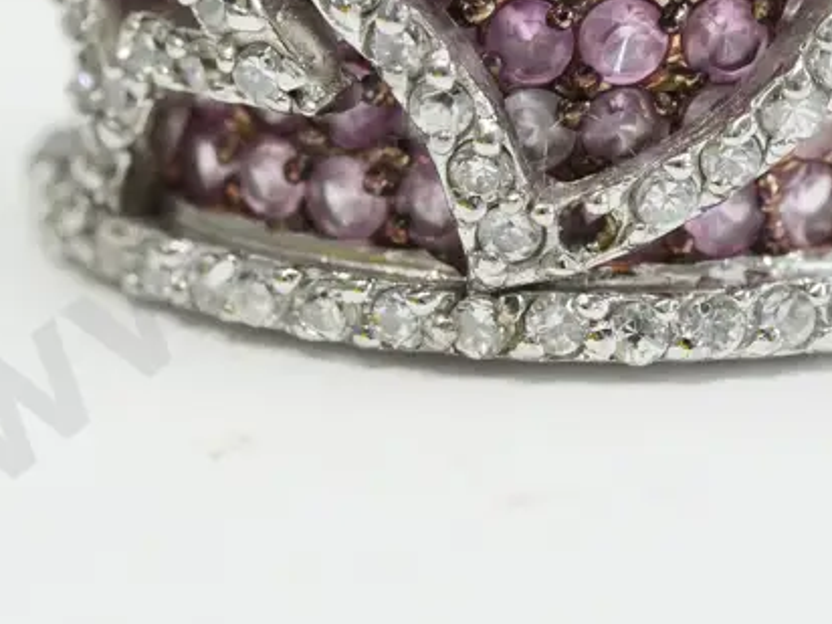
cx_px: 644
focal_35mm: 298
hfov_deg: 6.6
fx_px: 7162
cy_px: -63
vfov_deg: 5.0
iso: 3200
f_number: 5.6
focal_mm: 60
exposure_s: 1/80
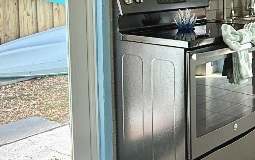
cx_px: 298
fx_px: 410
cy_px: -2
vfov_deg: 21.2
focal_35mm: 59
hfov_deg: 30.0
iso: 125
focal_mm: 2.22
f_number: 2.2
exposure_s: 1/120
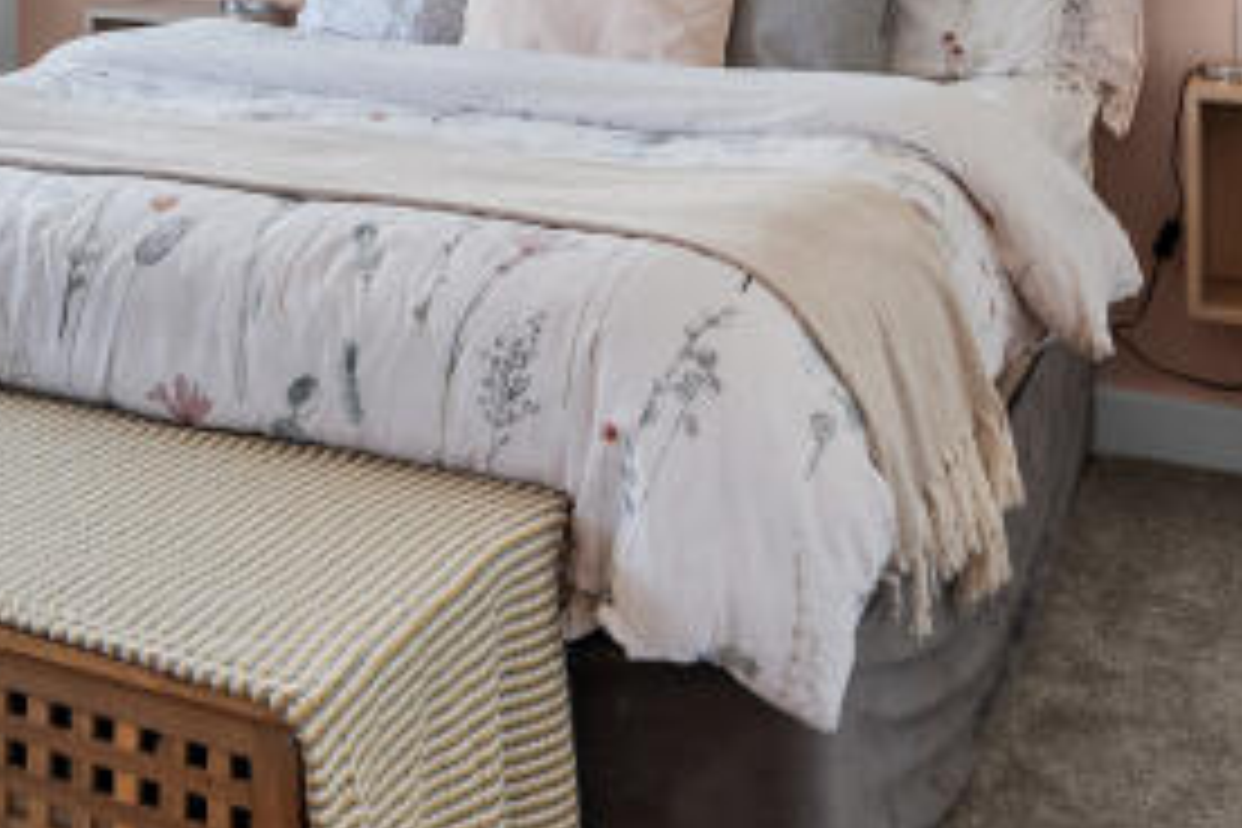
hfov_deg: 30.8
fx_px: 2173
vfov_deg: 19.8
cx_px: 180
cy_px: -250
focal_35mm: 63
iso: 400
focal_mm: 16
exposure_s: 1/25
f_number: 8
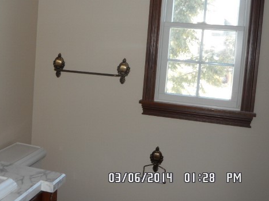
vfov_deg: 30.1
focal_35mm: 48
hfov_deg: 39.1
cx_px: 85
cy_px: 69
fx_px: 373
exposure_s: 1/30
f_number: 3.3
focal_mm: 5.7
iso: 100
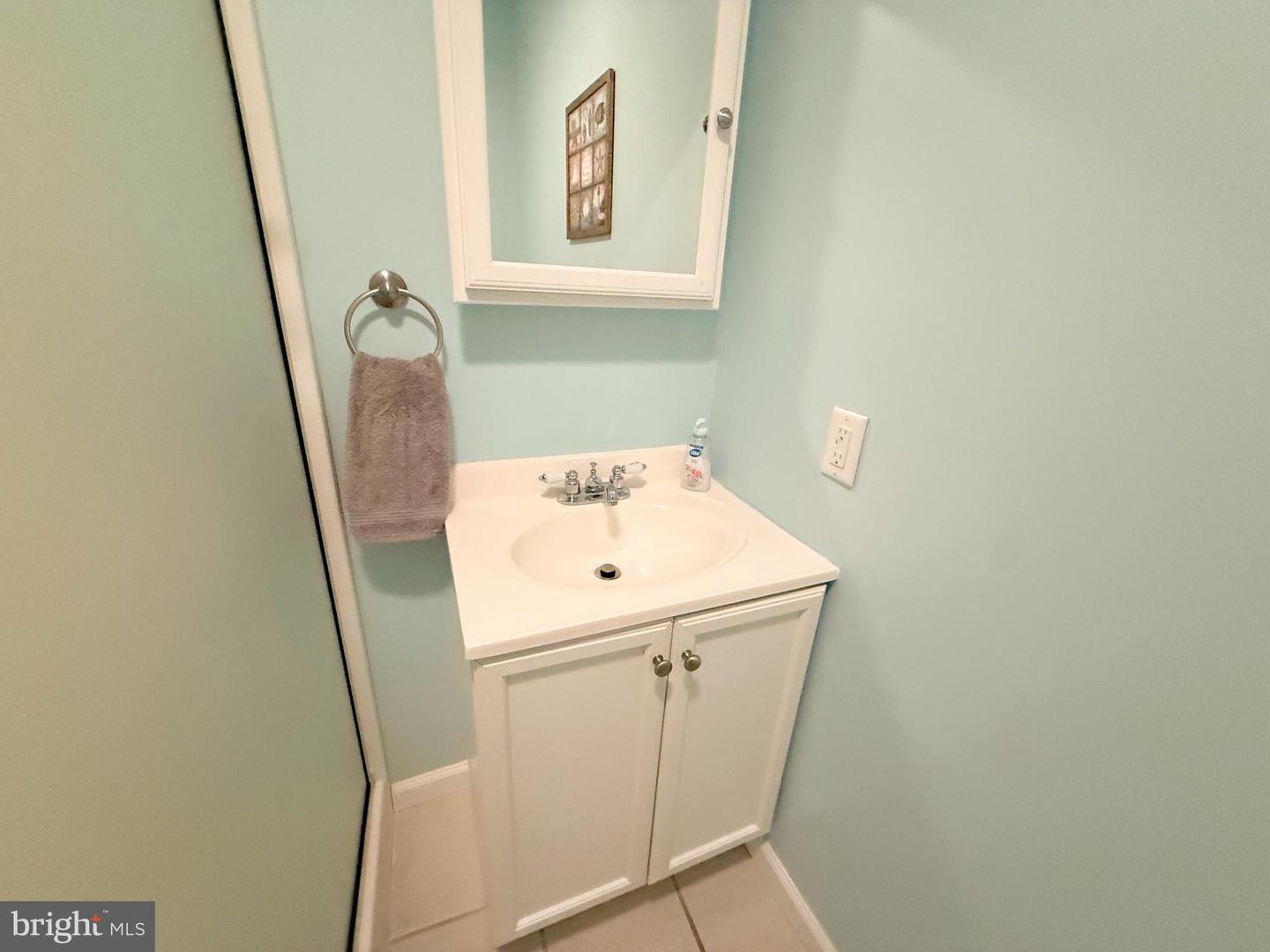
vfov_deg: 85.7
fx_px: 514
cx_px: 635
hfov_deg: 102.1
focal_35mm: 14
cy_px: 476
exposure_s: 1/60
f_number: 2.2
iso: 800
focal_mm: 2.22
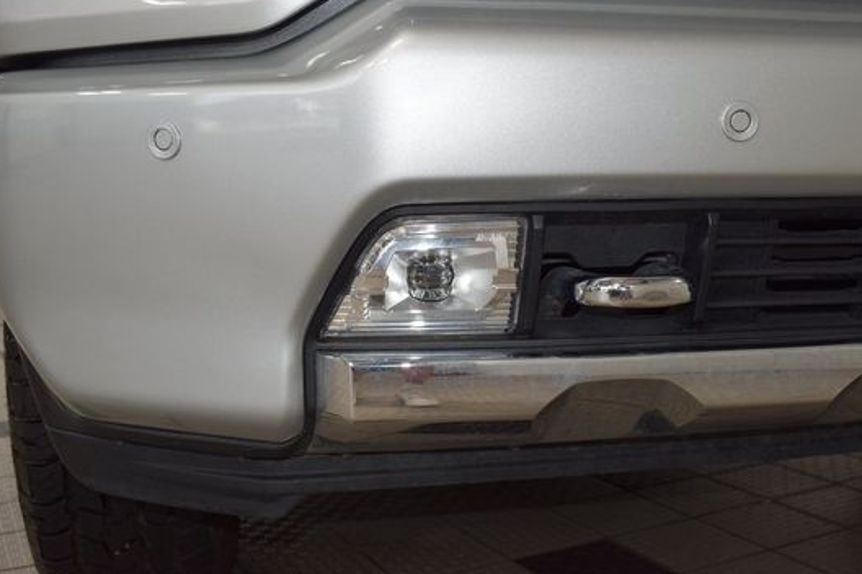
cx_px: 487
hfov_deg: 48.3
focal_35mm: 40
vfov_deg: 33.4
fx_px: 958
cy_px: 250
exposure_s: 1/100
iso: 800
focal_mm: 22
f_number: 5
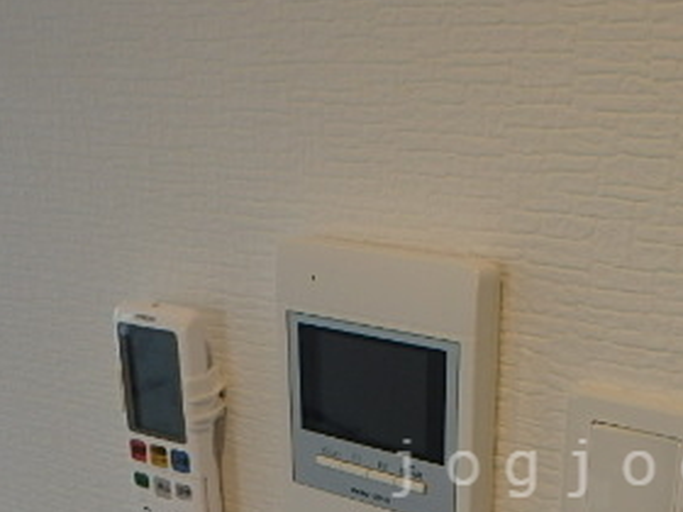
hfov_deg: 38.0
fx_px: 947
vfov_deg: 29.0
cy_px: 468
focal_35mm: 48
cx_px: 559
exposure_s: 1/60
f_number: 3.5
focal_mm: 3.7
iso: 160
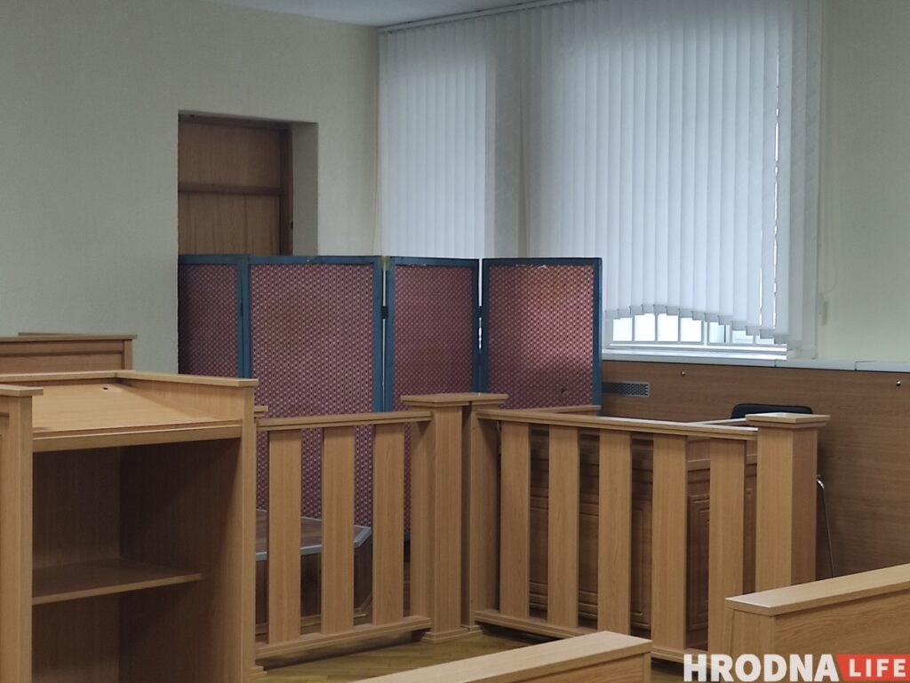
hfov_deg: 69.4
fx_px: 658
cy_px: 342
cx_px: 455
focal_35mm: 25
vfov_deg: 54.9
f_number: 1.89
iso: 311
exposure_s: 1/33
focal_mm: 5.43
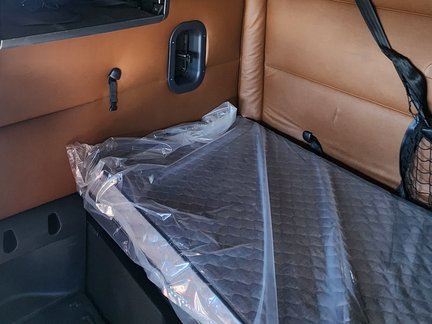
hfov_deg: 57.5
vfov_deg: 39.2
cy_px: -35
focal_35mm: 29
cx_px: 93
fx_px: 362
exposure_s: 1/60
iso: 250
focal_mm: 2.2
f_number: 2.2
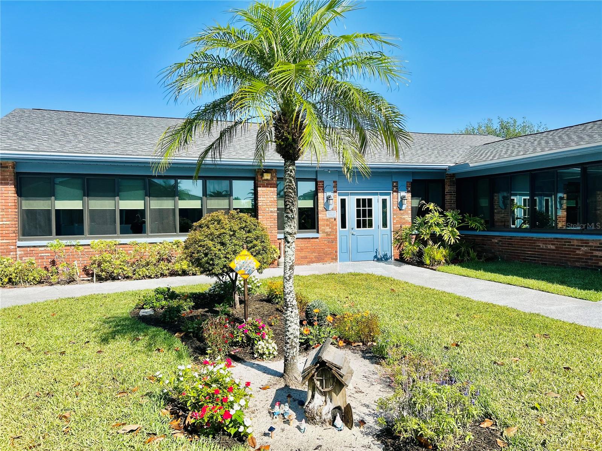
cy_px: 226
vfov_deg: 53.1
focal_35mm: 26
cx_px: 301
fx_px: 452
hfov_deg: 67.3
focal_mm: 5.7
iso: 50
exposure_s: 1/3968
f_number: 1.5
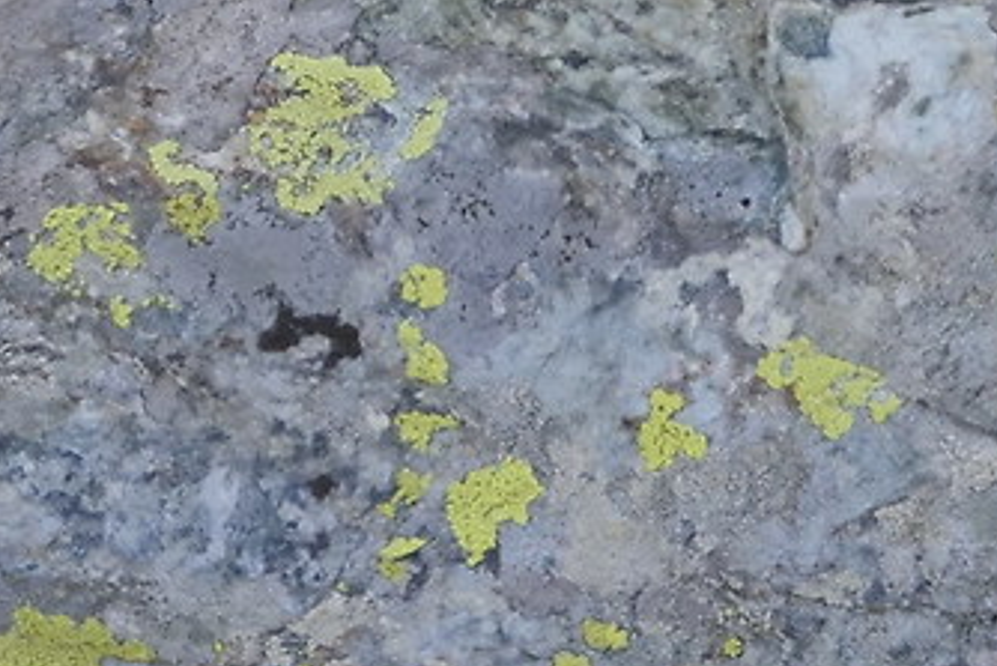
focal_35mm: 4305
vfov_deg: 0.3
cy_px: 1260
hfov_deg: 0.5
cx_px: 2570
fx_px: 119270
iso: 500
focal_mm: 400
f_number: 8
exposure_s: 1/320
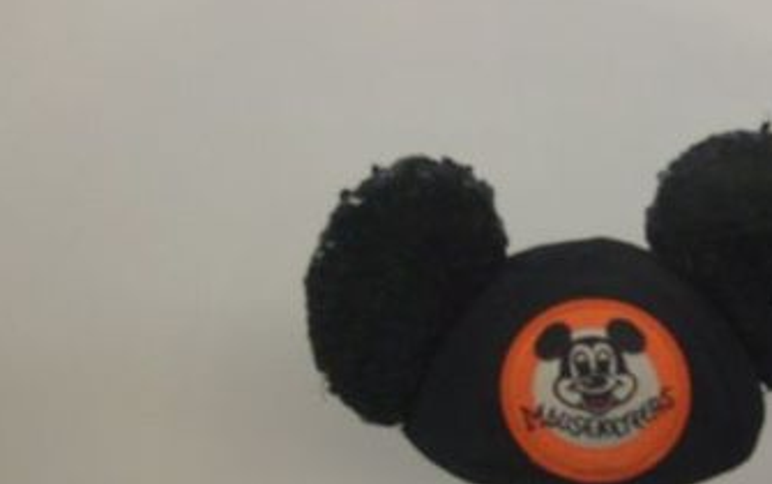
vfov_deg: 21.8
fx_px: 1242
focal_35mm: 59
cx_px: 533
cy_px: 373
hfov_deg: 34.1
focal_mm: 5.8
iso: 200
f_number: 2.8
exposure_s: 1/8
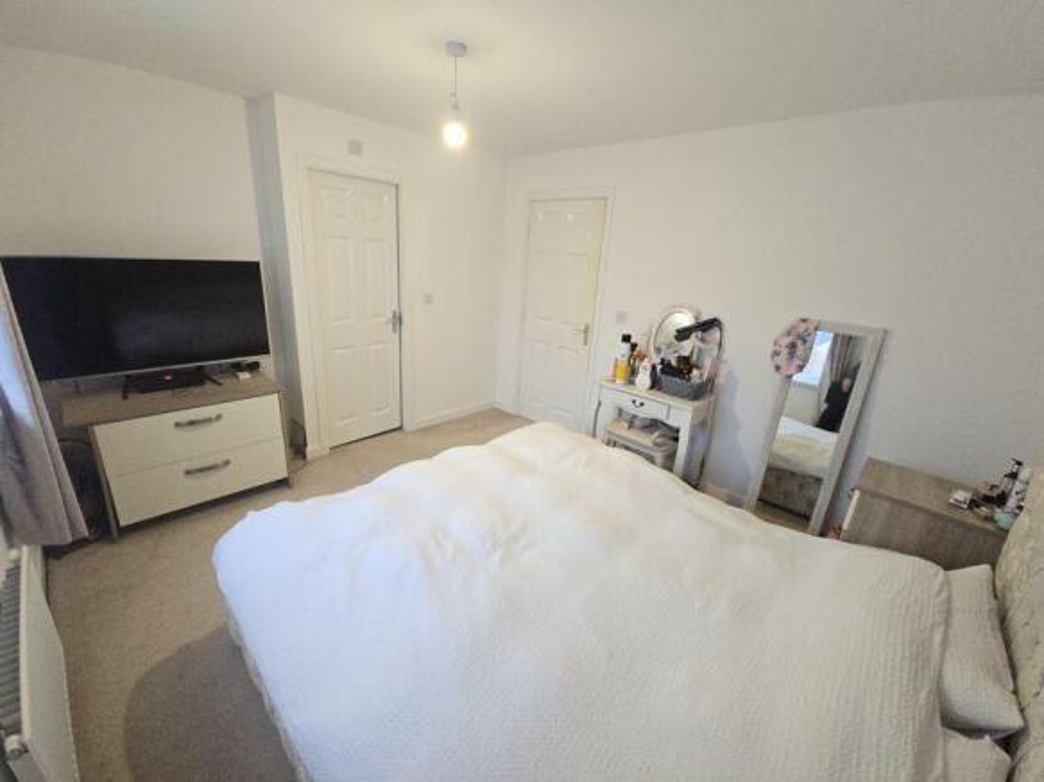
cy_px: 391
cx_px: 522
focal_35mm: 13
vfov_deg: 89.9
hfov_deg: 106.2
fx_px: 392
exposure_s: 1/60
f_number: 2.2
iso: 400
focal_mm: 2.2
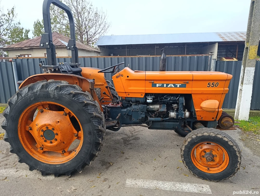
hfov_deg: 73.8
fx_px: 173
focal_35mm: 23
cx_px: 130
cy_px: 98
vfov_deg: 59.0
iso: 64
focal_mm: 6.11
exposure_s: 1/100
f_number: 1.65
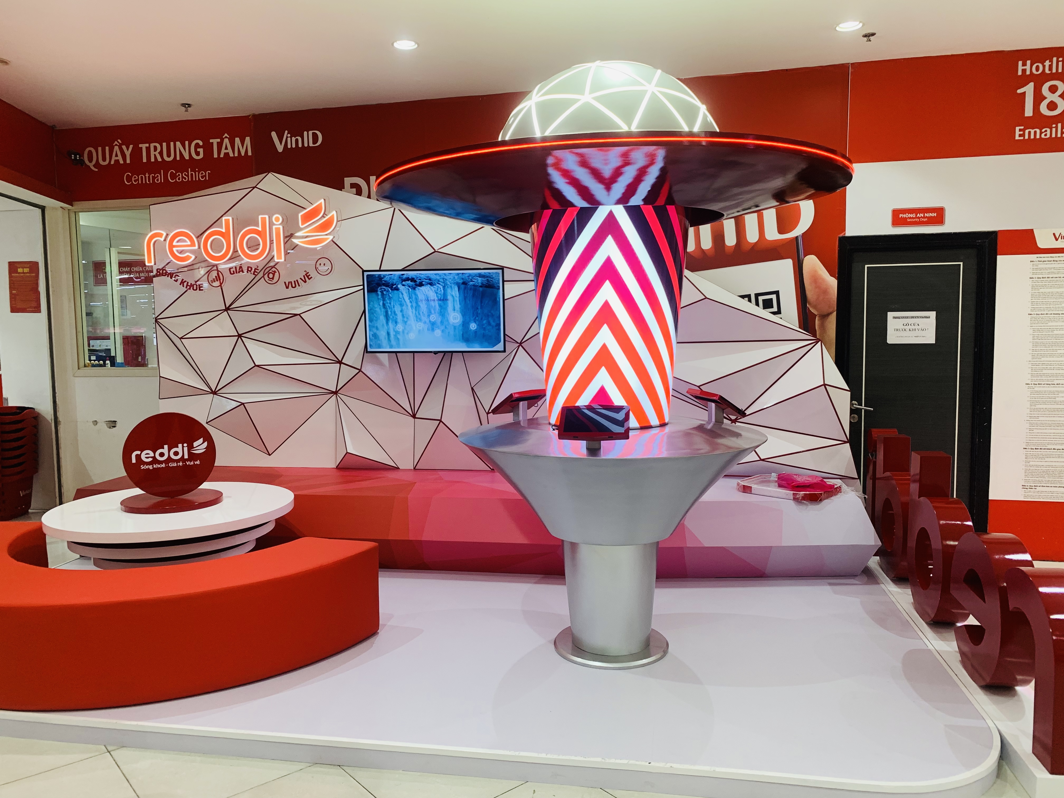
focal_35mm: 26
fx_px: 799
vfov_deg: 53.1
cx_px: 532
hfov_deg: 67.3
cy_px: 399
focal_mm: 4.25
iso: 100
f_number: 1.8
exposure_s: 1/71
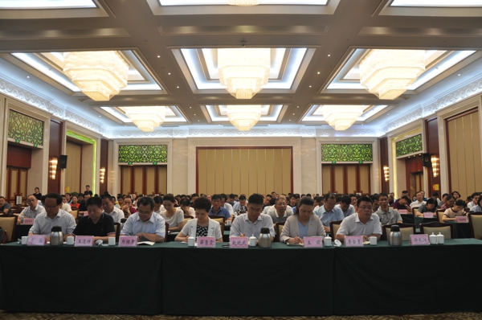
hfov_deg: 67.5
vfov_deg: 47.8
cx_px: 241
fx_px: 361
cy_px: 160
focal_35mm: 27
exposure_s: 1/80
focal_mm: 18
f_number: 4.5
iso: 400
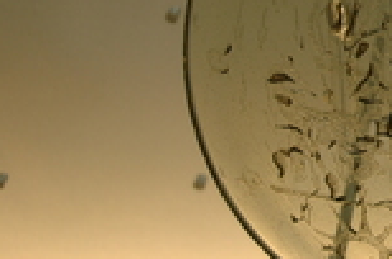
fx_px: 1489
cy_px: 61
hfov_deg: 14.4
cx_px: 496
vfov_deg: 9.9
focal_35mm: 137
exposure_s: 1/80
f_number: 4.5
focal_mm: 32
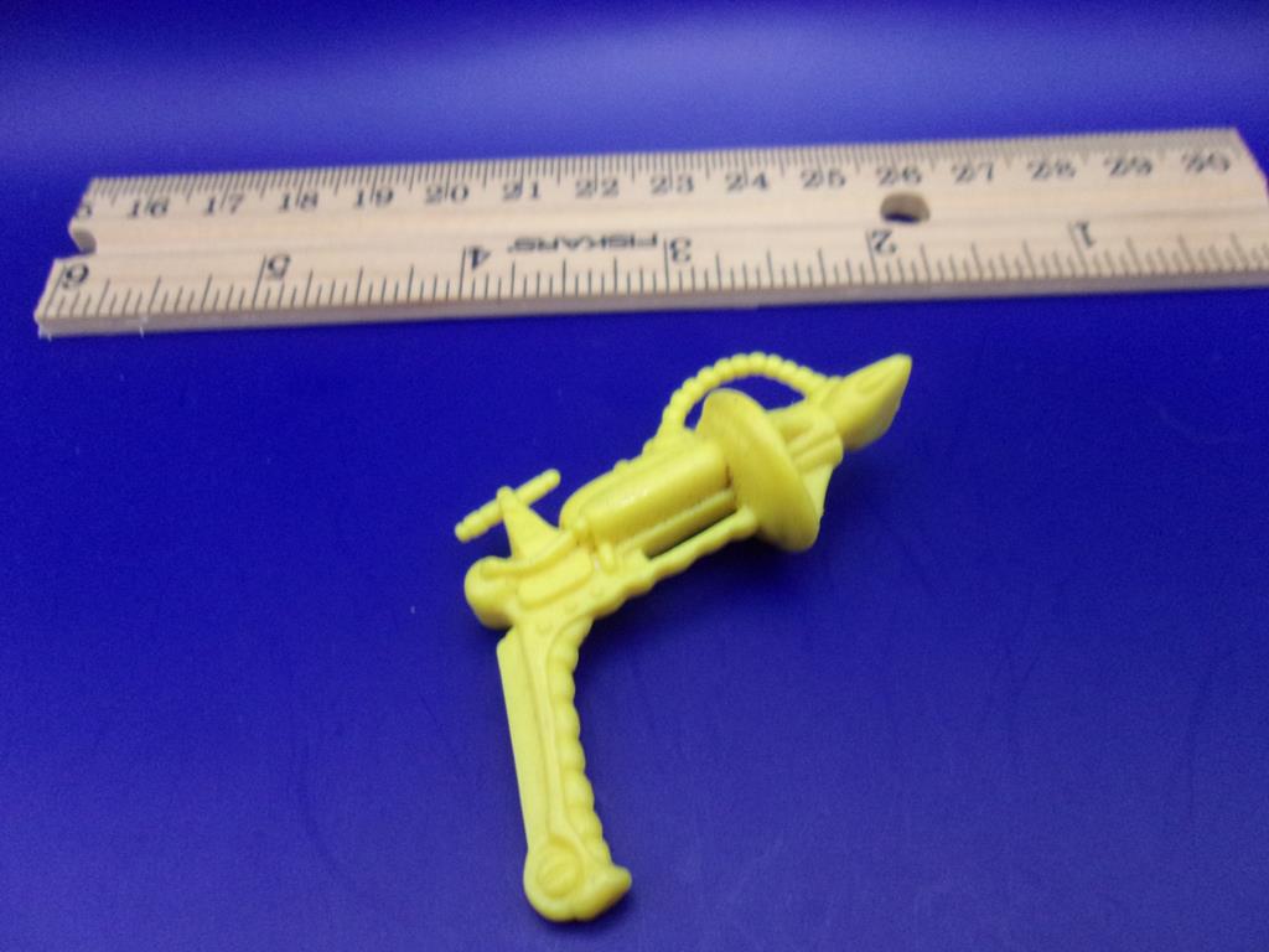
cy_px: 476
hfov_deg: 65.3
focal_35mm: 27
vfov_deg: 51.4
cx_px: 634
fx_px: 990
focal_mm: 4.9
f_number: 3
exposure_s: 1/17
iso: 400
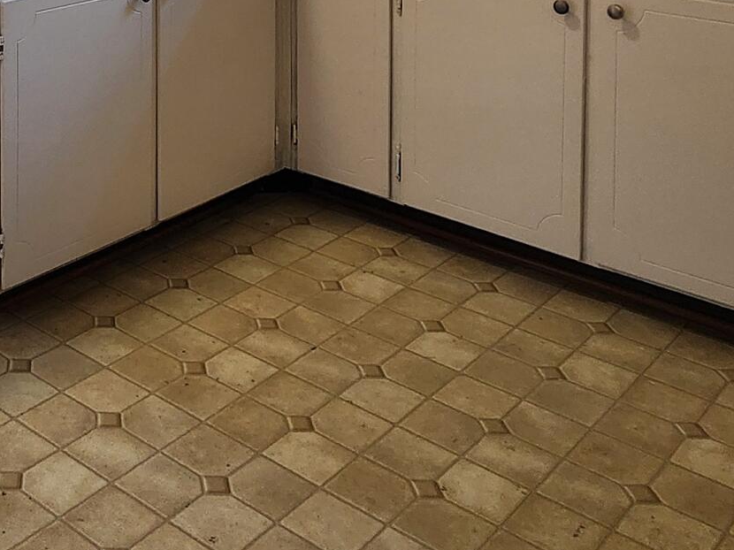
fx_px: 996
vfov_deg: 25.7
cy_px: -196
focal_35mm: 47
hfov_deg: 36.8
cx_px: 23
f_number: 2.2
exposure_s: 1/60
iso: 125
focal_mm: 2.2
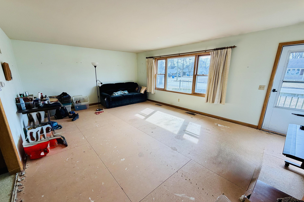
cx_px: 148
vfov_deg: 77.3
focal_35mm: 15
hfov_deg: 100.4
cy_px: 106
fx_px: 127
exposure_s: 1/121
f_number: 2.2
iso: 80
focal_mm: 2.22
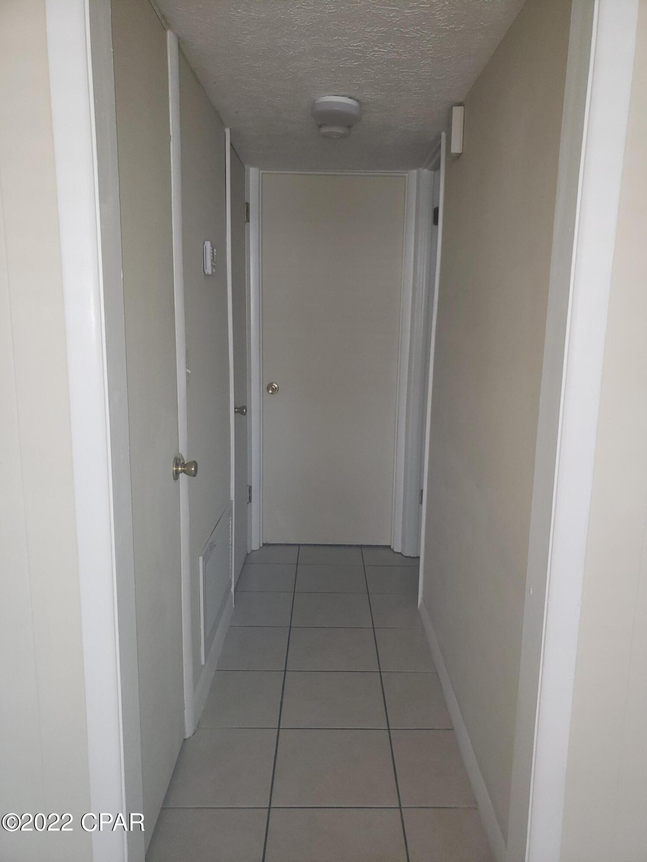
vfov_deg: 67.3
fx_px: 648
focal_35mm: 26
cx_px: 324
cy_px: 431
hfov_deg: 53.1
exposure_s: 1/60
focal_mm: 4.3
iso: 125
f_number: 1.5
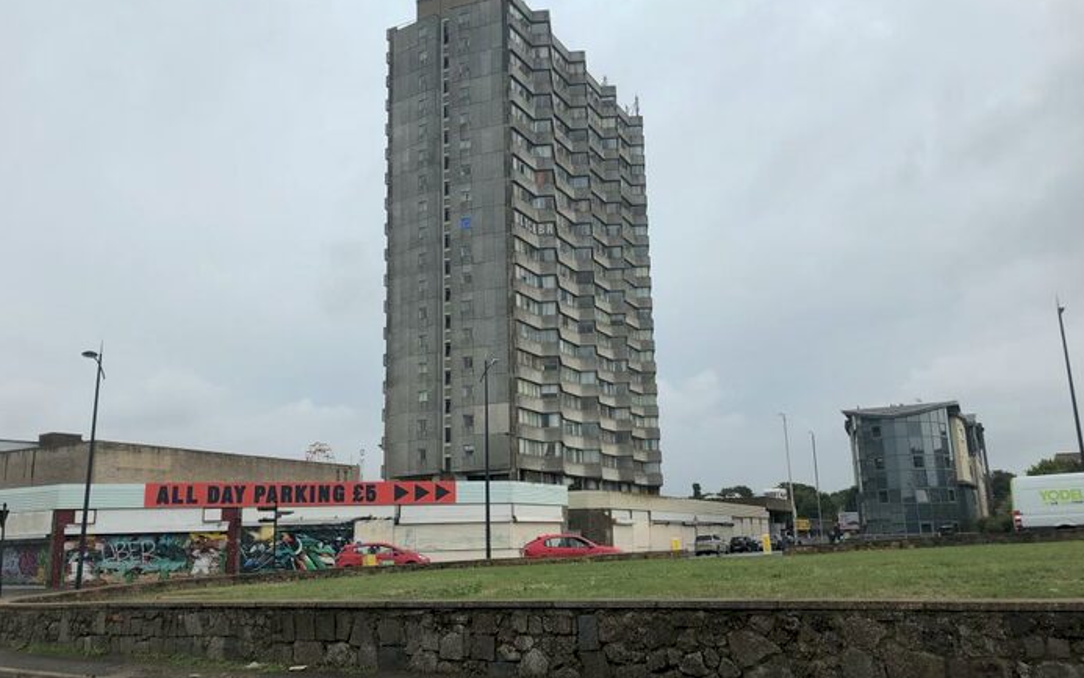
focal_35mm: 30
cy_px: 325
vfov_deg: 41.8
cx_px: 541
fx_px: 886
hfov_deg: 62.9
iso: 20
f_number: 1.8
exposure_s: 1/2088
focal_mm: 4
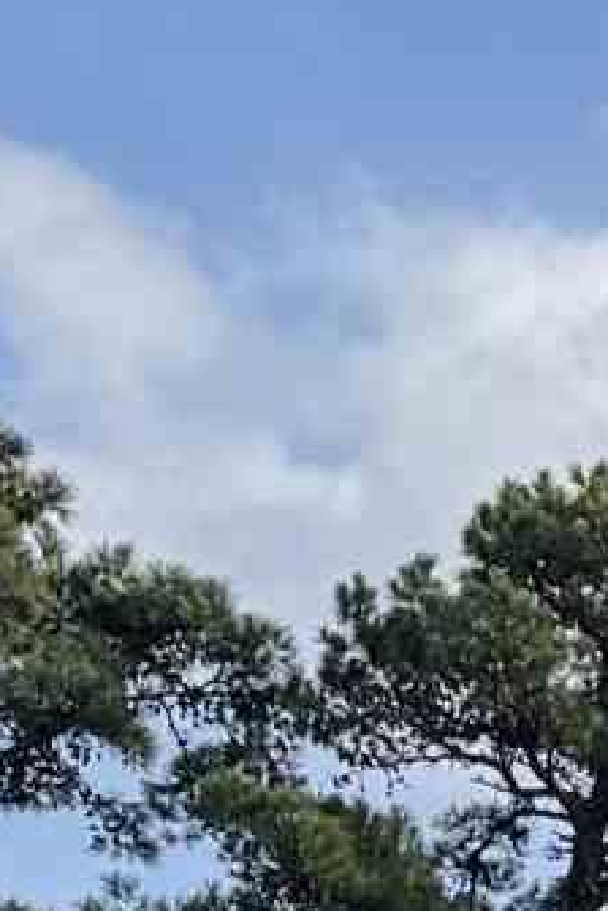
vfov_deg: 8.6
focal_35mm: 228
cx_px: 3097
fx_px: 5776
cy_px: 1703
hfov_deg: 4.9
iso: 80
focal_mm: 6.76
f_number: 1.78
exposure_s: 1/3279
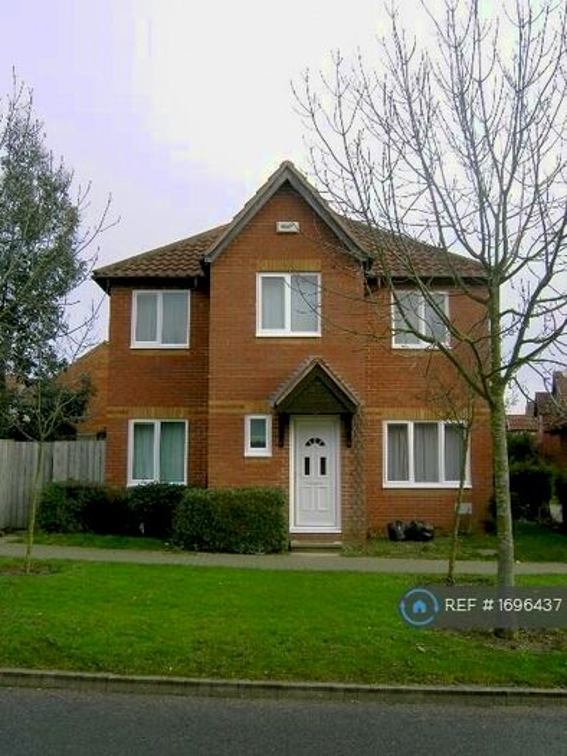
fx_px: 764
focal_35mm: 35
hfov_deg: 40.7
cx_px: 284
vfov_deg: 52.6
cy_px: 378
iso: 100
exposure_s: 1/160
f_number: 5.6
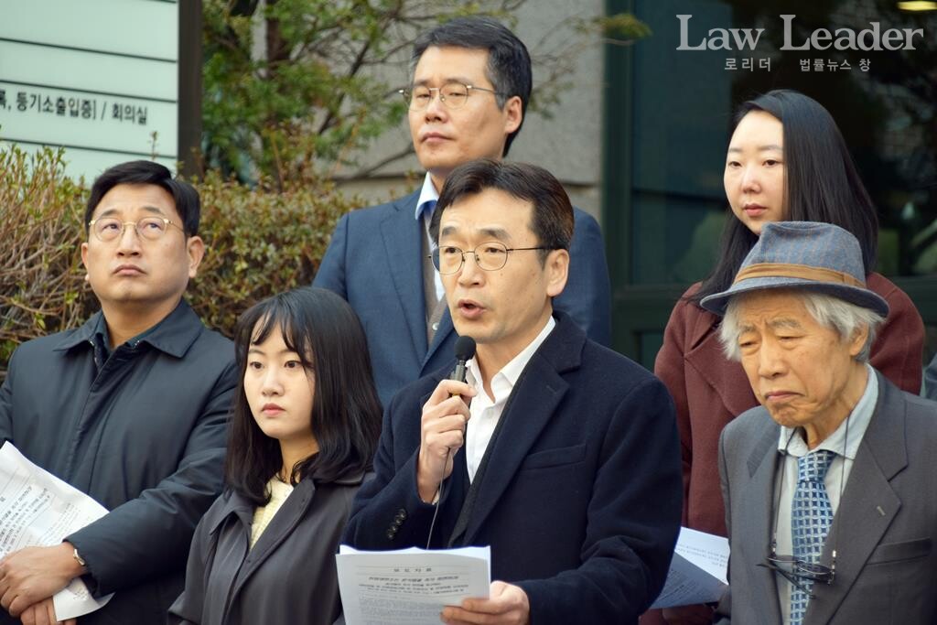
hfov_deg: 10.2
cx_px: 468
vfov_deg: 6.8
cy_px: 312
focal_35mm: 202
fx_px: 5271
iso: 100
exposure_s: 1/125
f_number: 6
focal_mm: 135
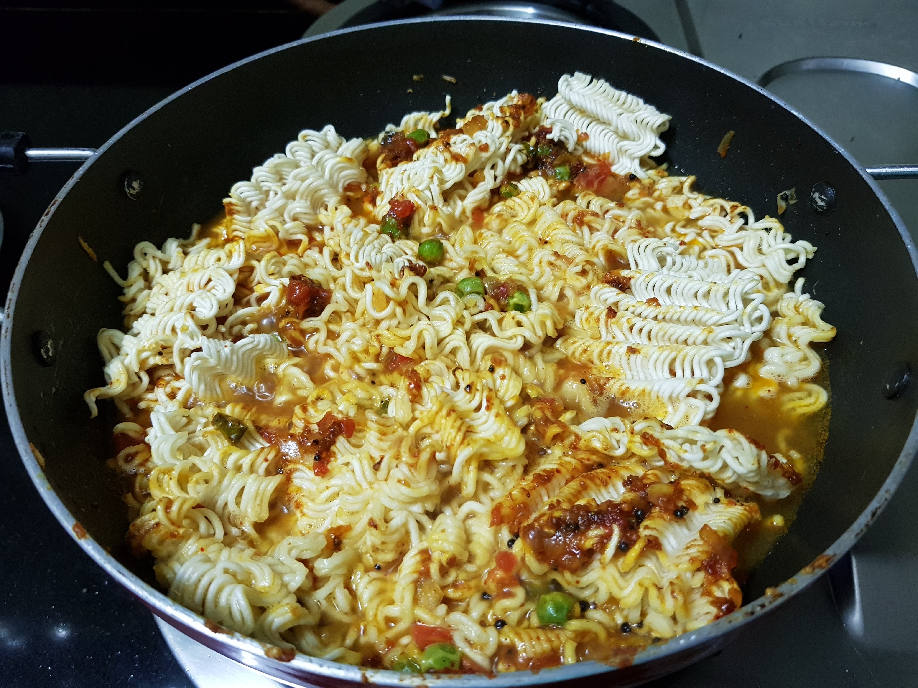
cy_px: 344
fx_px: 690
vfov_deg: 53.1
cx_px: 459
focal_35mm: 26
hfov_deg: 67.3
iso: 200
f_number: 1.7
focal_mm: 4.2
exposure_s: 1/14
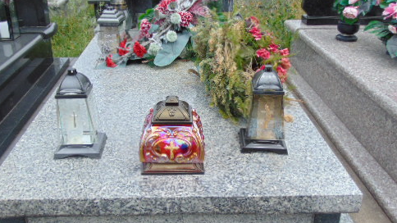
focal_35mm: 36
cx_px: 178
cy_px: 95
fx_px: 379
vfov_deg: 32.8
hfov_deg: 55.2
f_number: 3
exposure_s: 1/800
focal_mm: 4.5
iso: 80
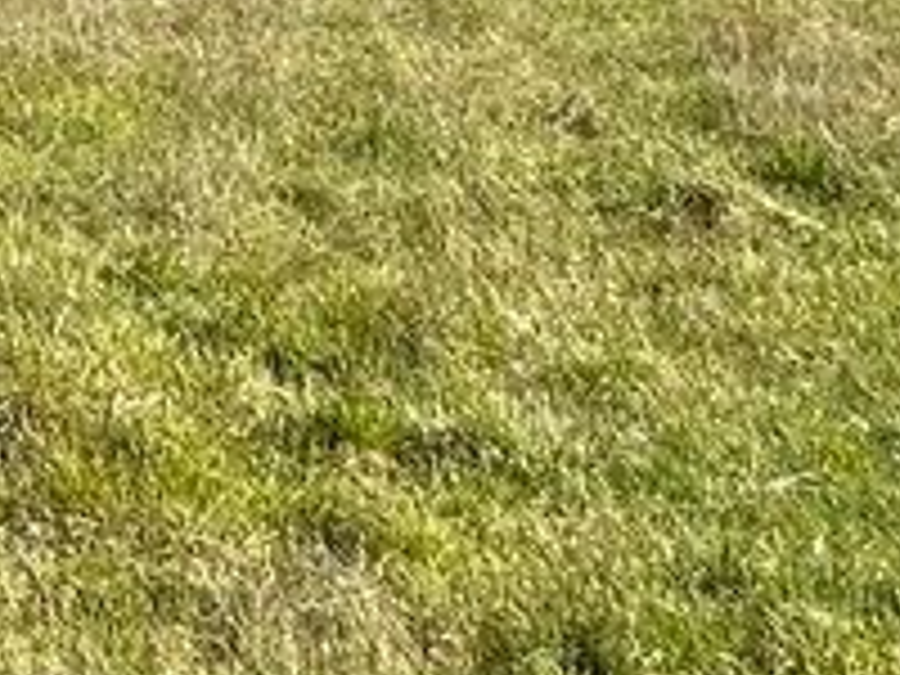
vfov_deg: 12.8
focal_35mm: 105
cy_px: -547
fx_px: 2730
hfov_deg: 14.5
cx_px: -1053
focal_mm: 2.22
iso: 40
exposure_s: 1/1024
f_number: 2.2
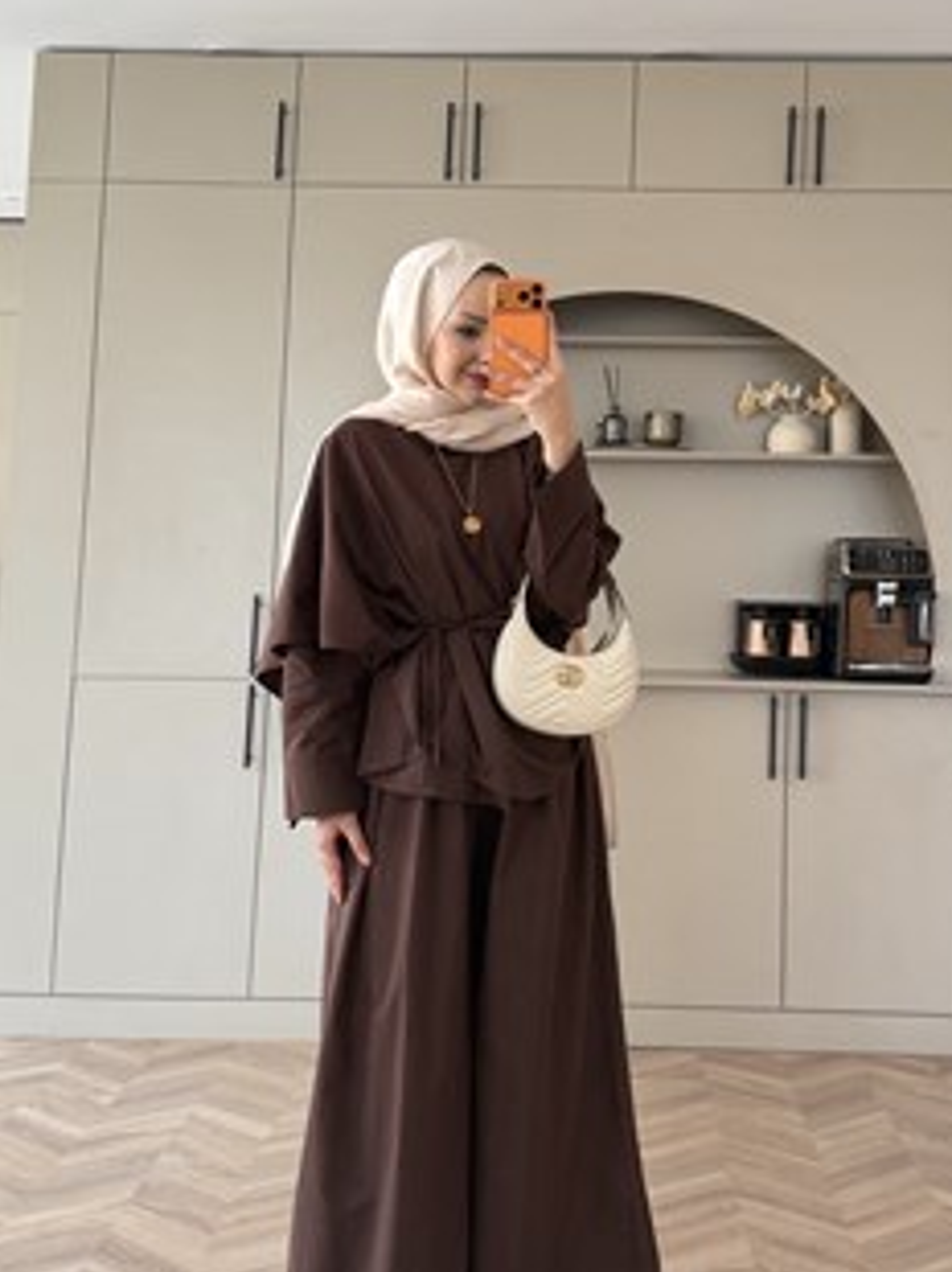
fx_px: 1175
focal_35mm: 32
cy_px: 704
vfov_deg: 56.7
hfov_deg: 44.1
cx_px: 501
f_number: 1.78
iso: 125
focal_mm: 6.76
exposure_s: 1/121
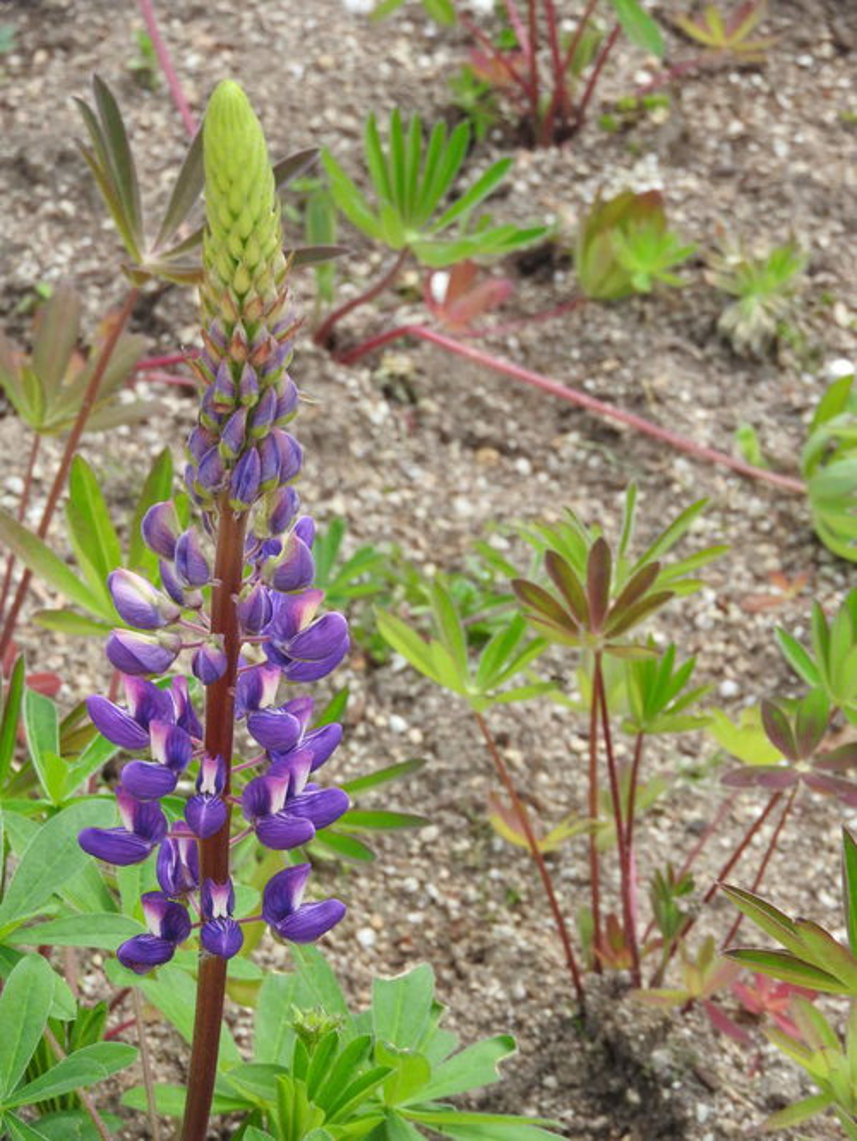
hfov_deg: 5.5
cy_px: 570
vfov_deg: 7.3
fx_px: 8907
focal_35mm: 270
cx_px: 428
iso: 100
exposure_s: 1/125
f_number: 5.5
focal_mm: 48.4
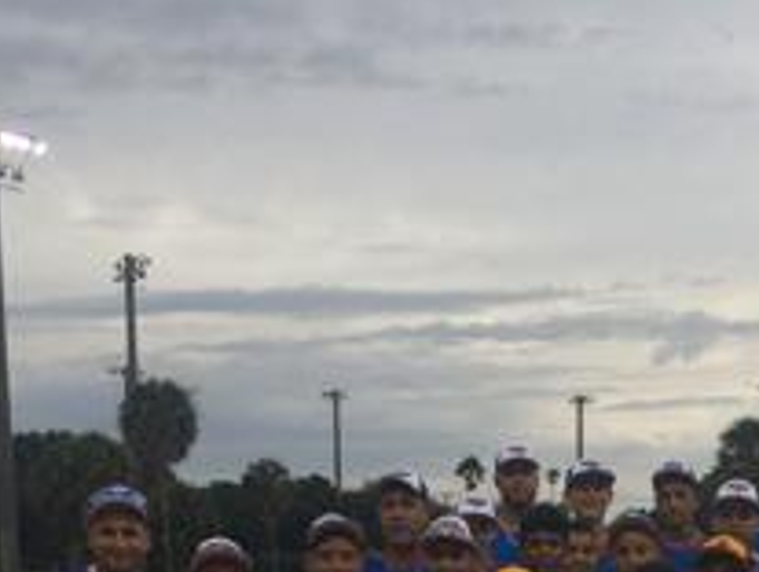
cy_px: 746
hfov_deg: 24.6
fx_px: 1691
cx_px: 686
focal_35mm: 77
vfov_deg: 17.9
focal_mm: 4.15
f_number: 2.2
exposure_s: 1/120
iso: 40
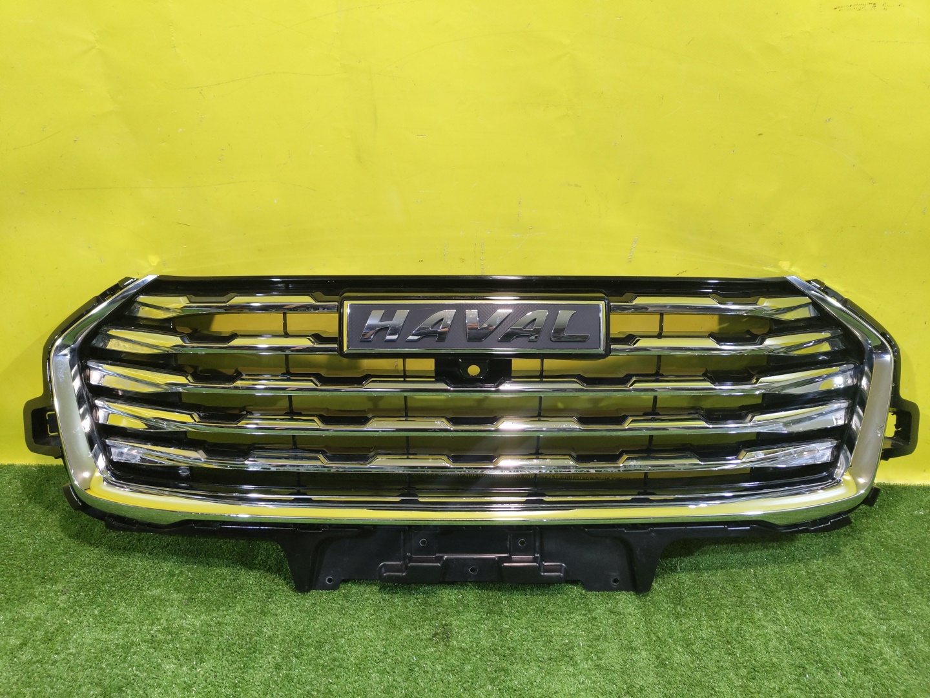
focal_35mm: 24
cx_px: 465
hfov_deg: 71.6
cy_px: 349
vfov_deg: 56.8
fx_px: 645
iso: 256
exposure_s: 1/50
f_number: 1.88
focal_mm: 5.59
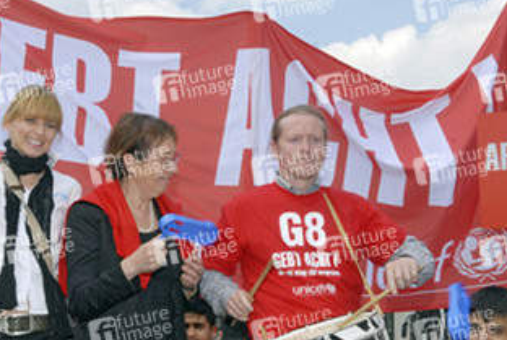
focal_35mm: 69
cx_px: 150
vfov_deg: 19.8
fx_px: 973
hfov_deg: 28.9
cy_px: 207
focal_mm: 32
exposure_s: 1/200
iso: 400
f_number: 14
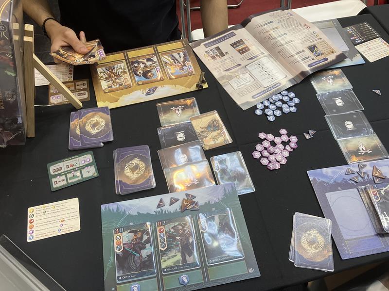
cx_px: 194
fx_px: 315
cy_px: 146
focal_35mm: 28
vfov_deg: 49.7
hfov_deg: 63.4
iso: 80
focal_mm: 3.99
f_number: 1.8
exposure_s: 1/100
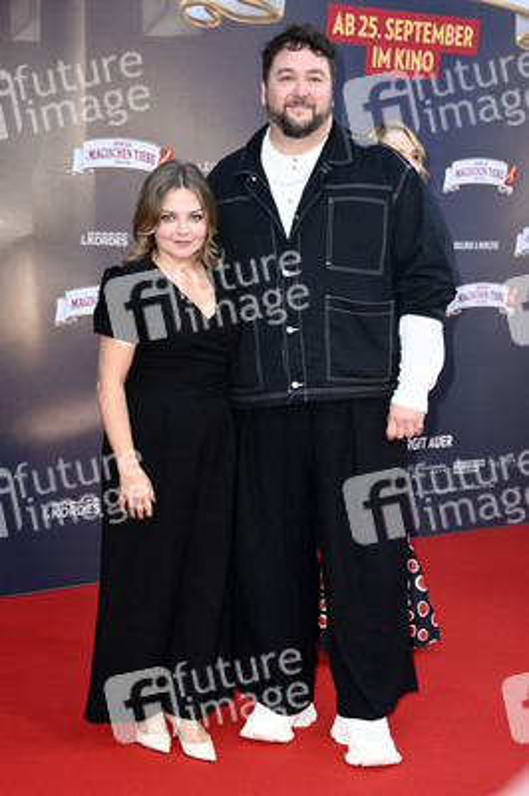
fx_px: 1545
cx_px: 264
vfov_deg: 28.9
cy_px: 398
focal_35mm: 70
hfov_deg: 19.4
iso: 640
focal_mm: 70
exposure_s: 1/250
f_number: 5.6
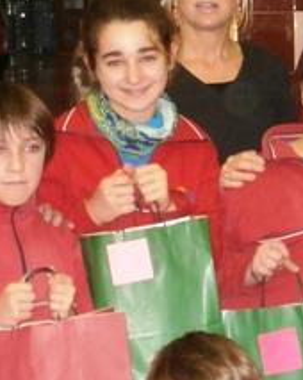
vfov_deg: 14.0
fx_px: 1549
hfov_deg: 11.1
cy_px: 141
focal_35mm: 138
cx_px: 253
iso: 200
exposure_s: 1/40
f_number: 3.4
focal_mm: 8.3
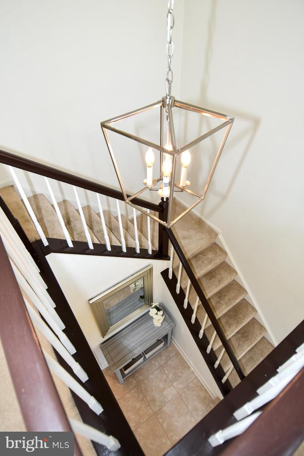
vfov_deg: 90.0
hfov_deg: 67.4
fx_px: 228
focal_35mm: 18
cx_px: 152
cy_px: 228
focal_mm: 12
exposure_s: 1/60
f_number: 4
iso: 200
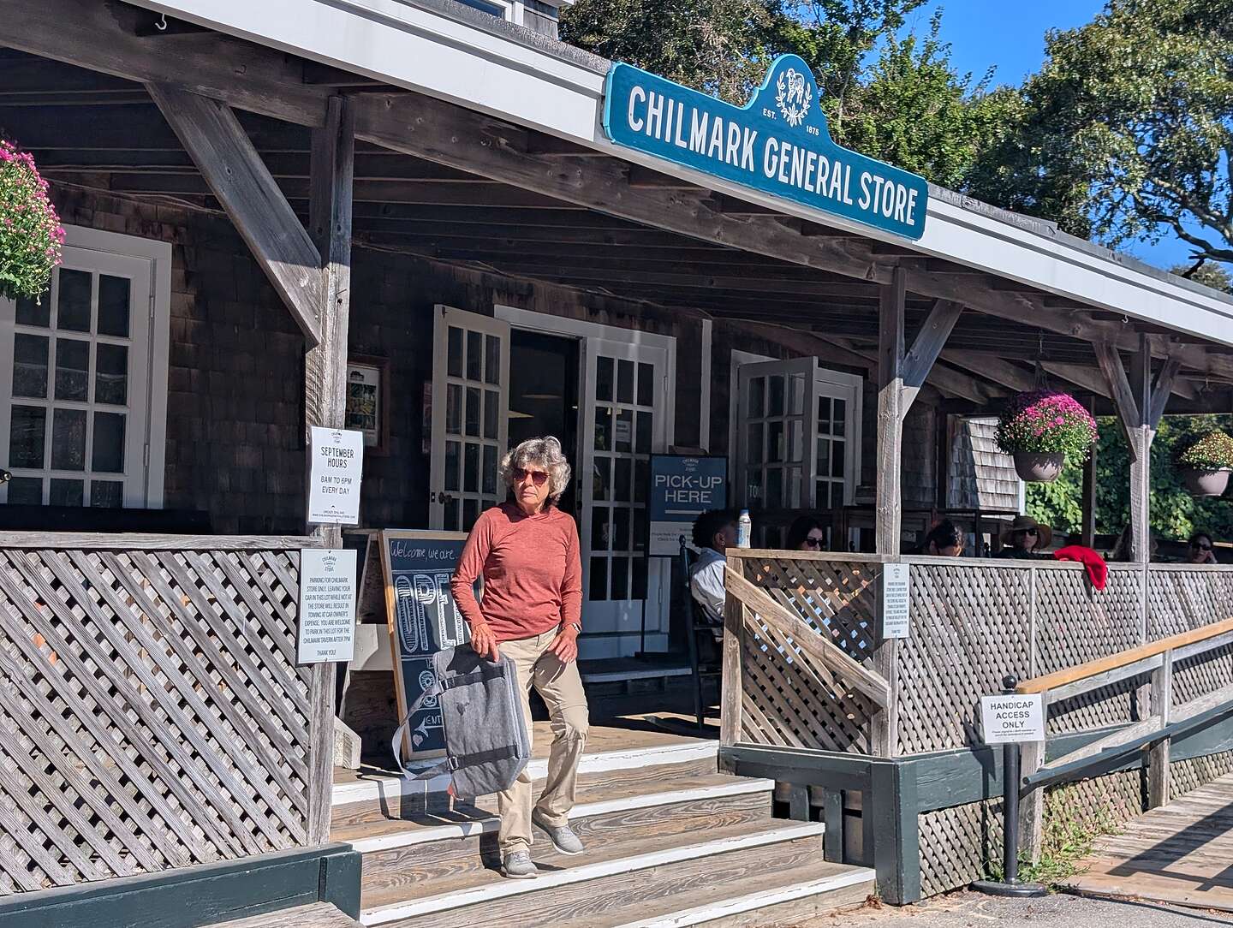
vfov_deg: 29.7
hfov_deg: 38.9
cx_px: 616
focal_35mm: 49
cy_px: 464
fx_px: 1748
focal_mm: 6.9
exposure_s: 1/1812
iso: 21
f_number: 1.68
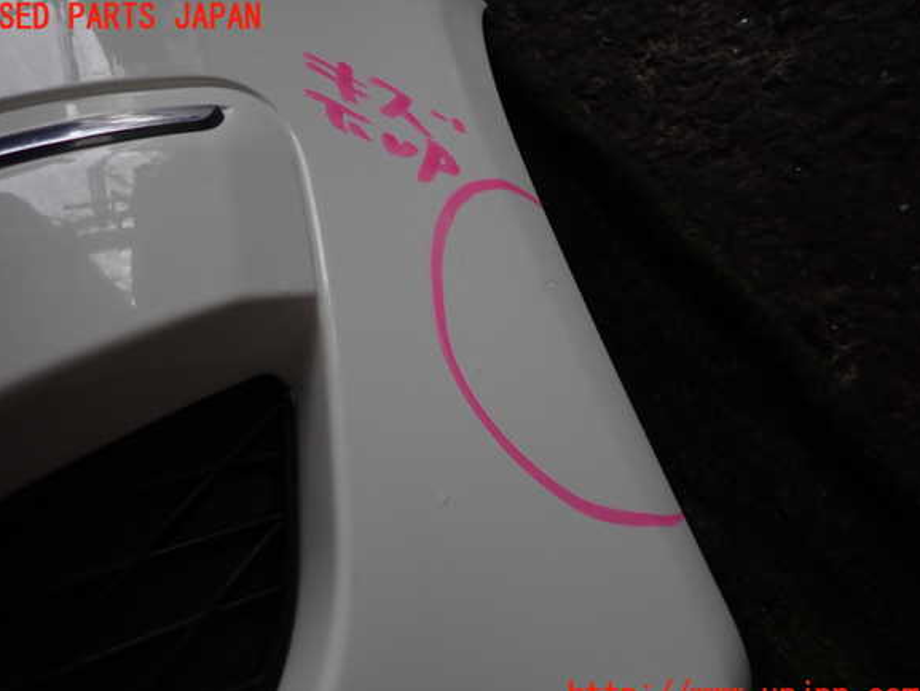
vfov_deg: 53.1
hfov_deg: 67.3
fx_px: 691
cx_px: 450
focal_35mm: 26
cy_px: 357
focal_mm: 4.5
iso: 100
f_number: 2
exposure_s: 1/60
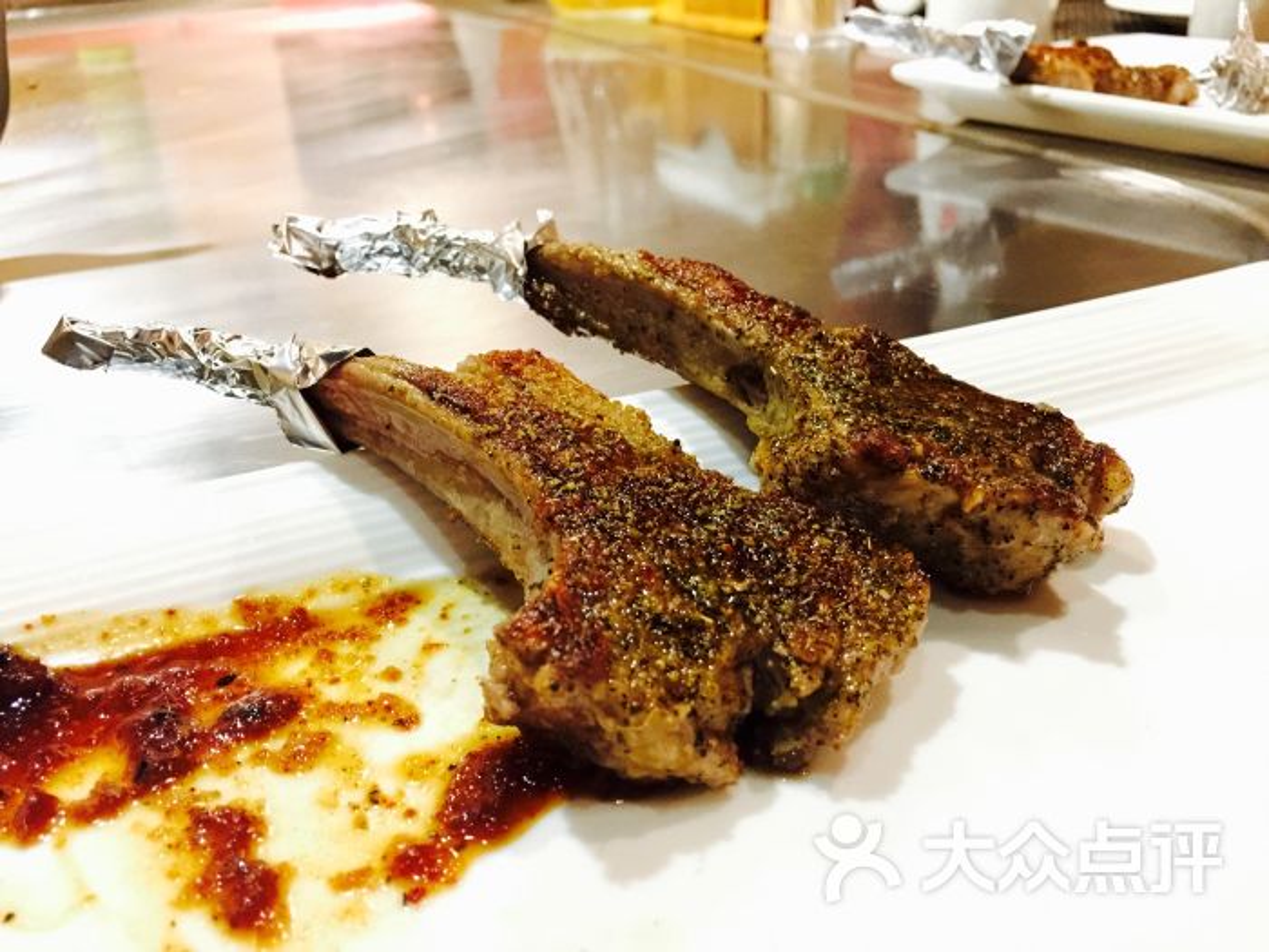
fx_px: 1063
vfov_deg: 48.2
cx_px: 634
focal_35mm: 29
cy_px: 476
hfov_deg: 61.7
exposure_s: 1/8
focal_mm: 4.15
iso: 200
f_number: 2.2
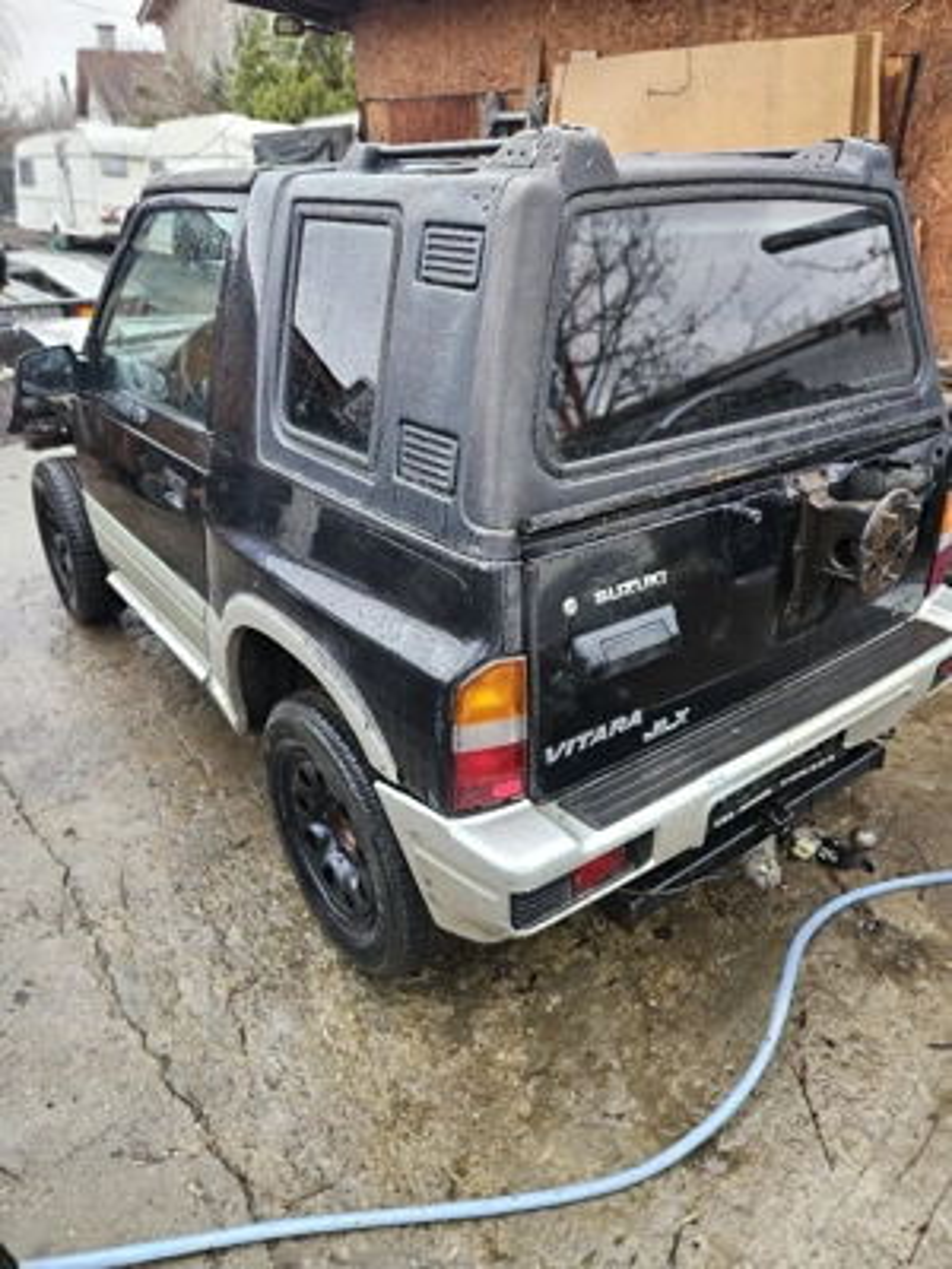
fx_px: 843
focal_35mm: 23
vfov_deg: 73.9
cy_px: 634
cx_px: 476
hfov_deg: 58.9
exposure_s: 1/101
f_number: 1.8
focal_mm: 5.4
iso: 125
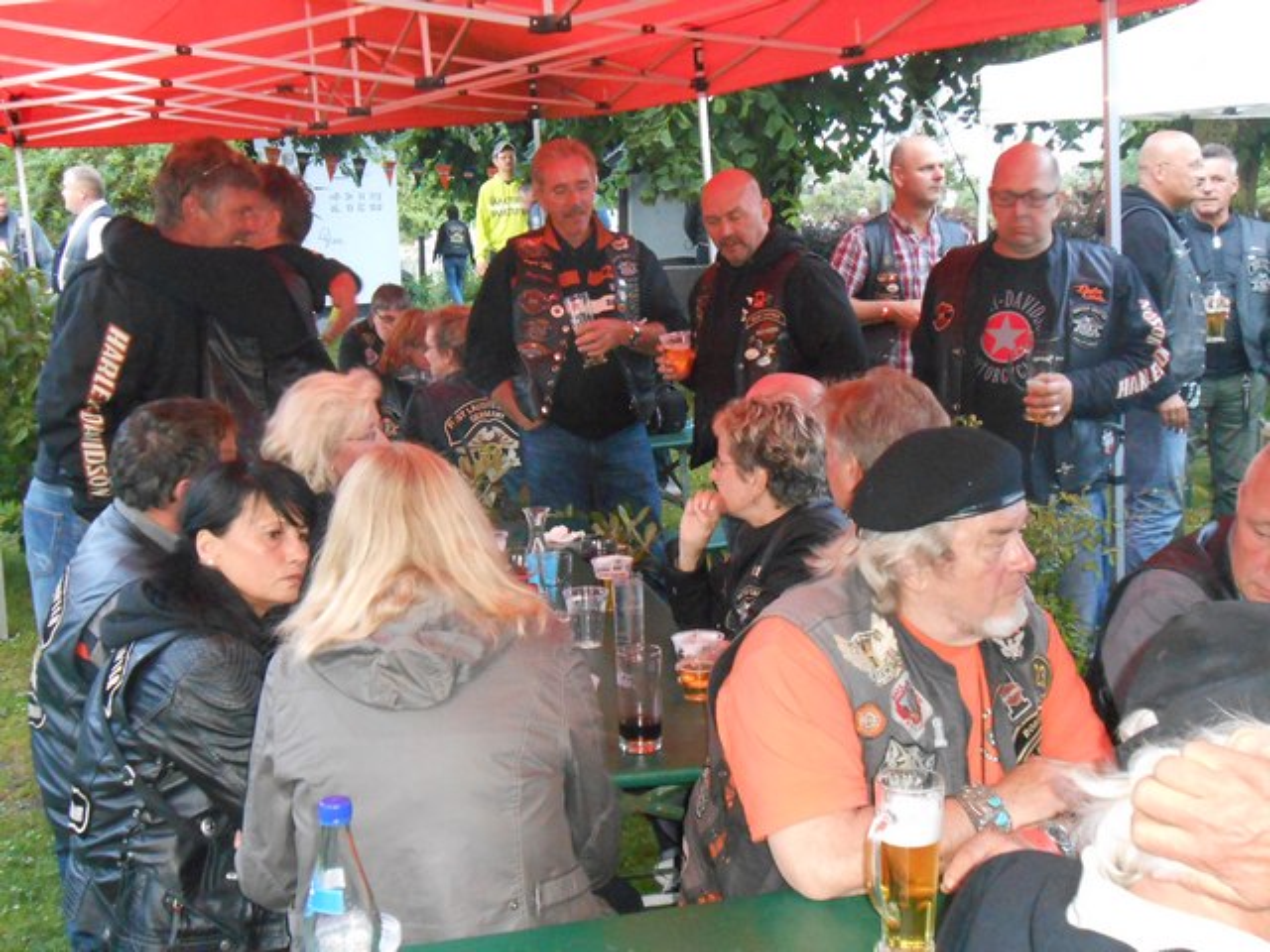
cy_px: 476
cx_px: 635
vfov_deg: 32.9
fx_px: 1614
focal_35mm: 44
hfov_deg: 42.9
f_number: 4.5
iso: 1000
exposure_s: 1/30
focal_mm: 7.8
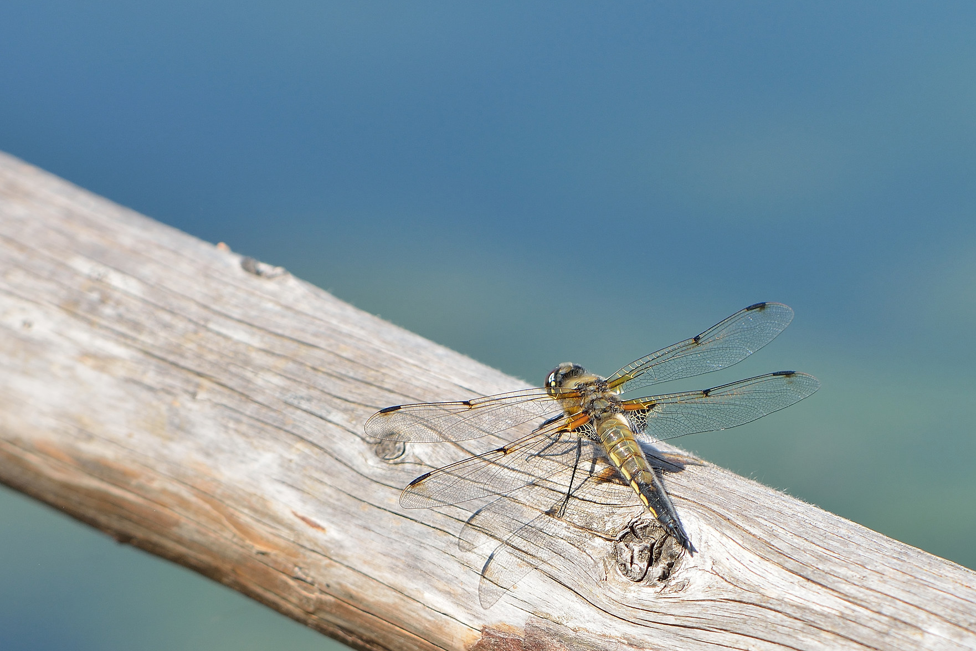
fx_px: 4709
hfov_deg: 11.8
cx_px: 616
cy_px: 437
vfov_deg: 7.9
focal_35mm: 174
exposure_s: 1/640
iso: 200
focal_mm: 85
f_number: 5.6
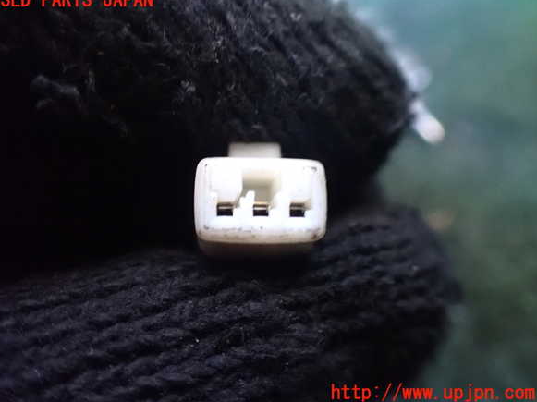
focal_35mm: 31
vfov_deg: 45.4
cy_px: 197
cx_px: 262
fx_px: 481
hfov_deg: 58.4
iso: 1600
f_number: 2.3
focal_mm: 5.4
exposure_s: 1/25
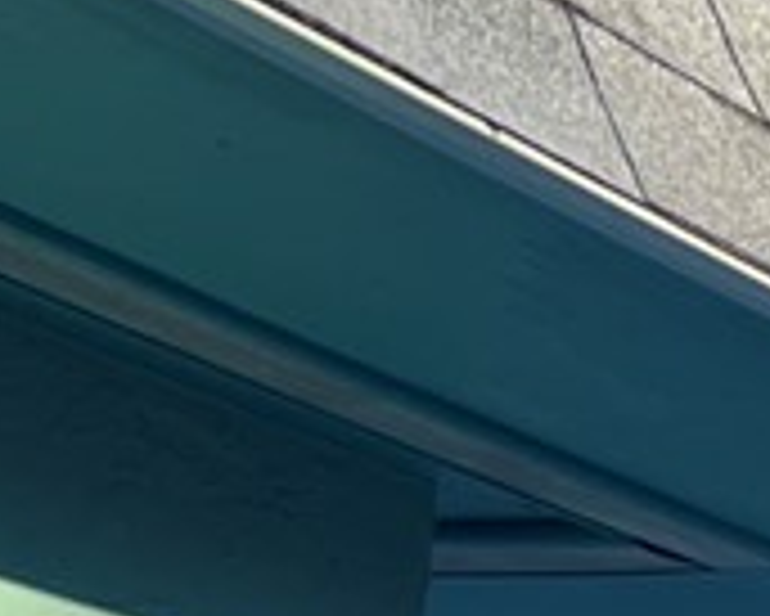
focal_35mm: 152
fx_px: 3466
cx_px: 2197
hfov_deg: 10.0
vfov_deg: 9.3
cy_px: 1385
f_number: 1.5
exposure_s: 1/1412
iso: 50
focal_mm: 5.7
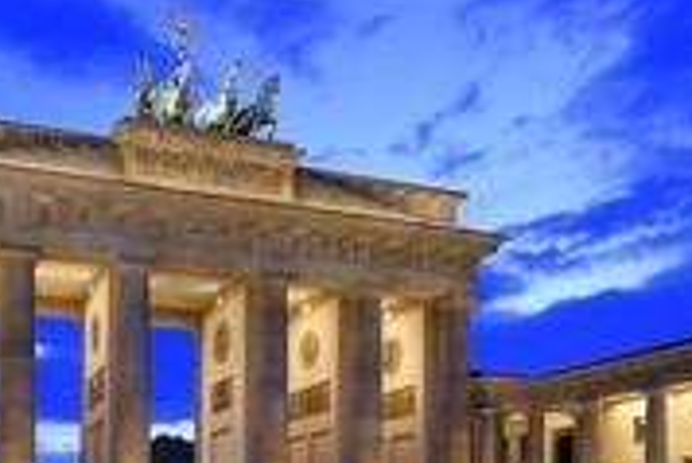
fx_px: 635
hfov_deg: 52.0
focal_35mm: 33
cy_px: 502
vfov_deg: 34.8
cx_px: 101
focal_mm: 14
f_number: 4.5
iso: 3200
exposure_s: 1/60
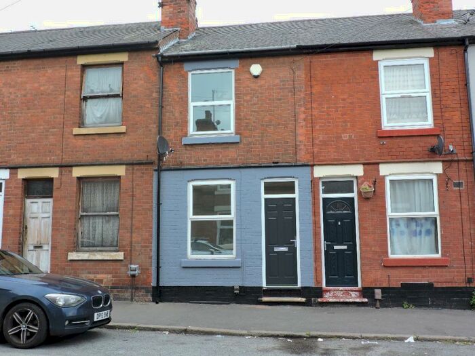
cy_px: 178
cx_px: 238
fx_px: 453
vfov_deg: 42.9
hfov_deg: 55.4
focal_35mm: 33
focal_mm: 5.9
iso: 100
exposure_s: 1/400
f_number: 3.2
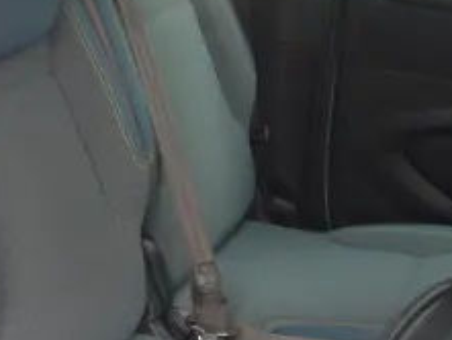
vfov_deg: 18.2
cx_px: 139
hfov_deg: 24.0
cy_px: 199
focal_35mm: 81
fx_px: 1058
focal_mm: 4.6
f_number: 2.8
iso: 160
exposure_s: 1/15
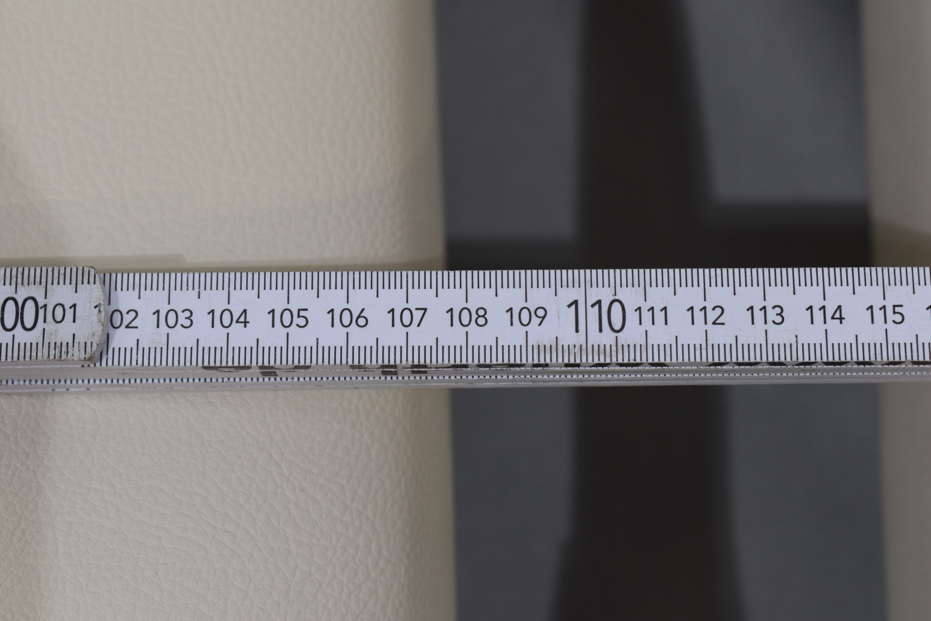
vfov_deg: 16.6
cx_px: 466
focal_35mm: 82
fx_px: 2134
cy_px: 310
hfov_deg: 24.6
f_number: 7.1
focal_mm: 55
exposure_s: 1/60
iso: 400
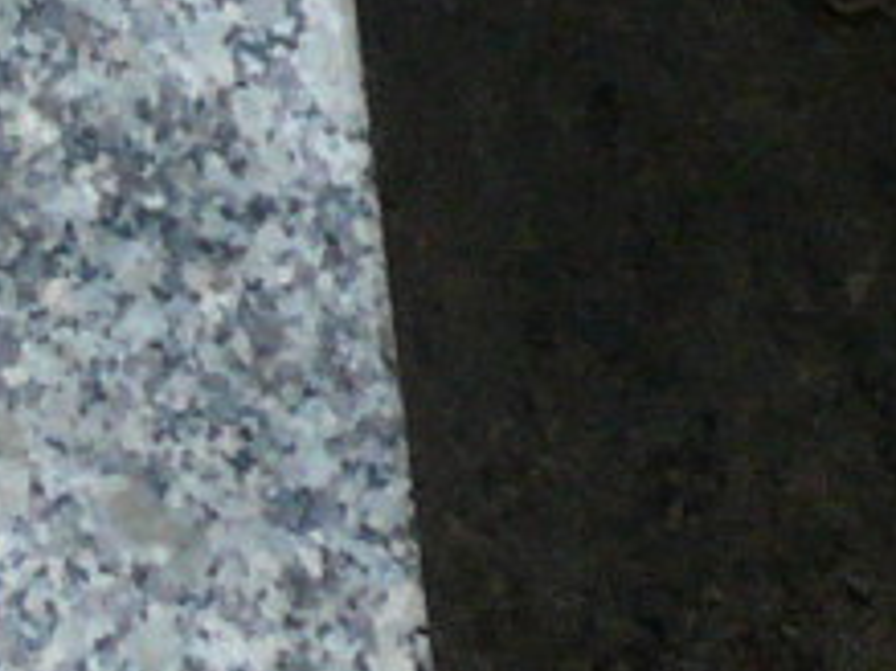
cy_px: -507
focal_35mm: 205
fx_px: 5303
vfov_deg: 7.1
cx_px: -1608
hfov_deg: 8.4
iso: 100
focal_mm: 4.6
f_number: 2.8
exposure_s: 1/50
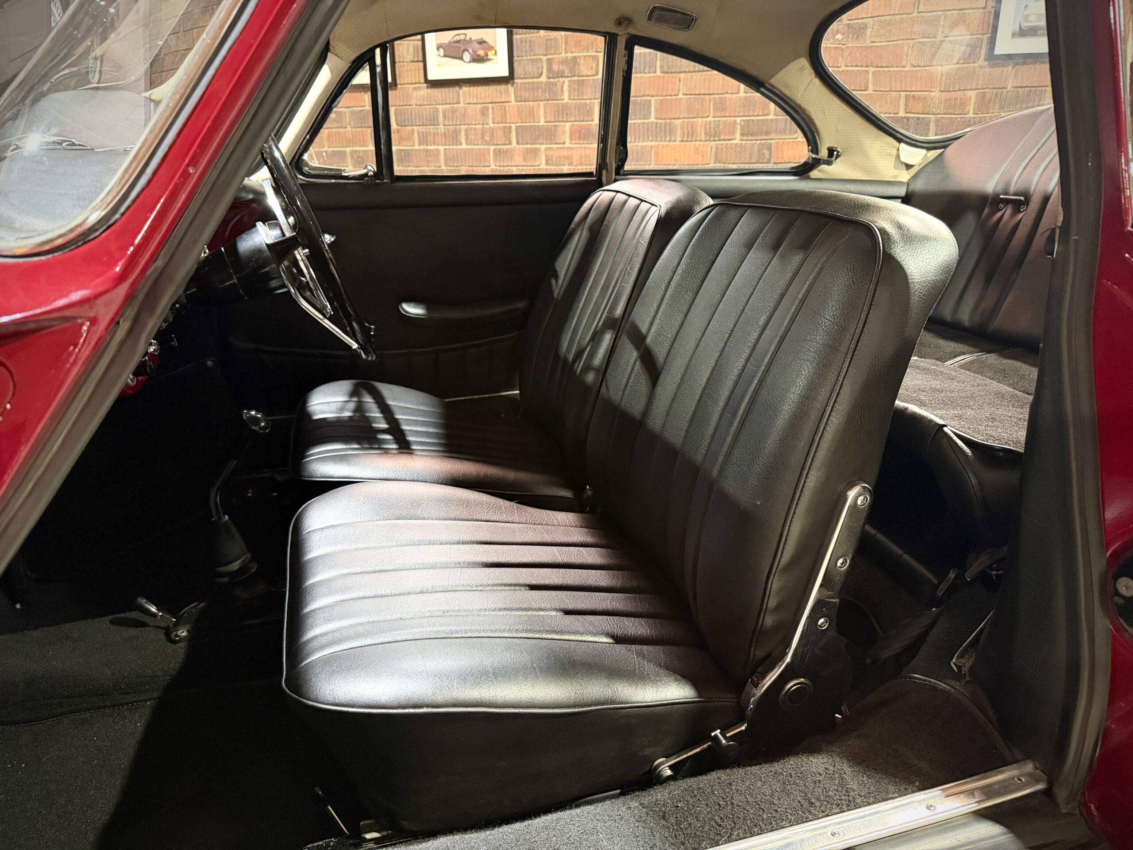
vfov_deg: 56.8
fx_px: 786
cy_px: 425
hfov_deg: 71.6
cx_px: 566
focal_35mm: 24
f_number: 1.78
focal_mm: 6.76
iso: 800
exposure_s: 1/33
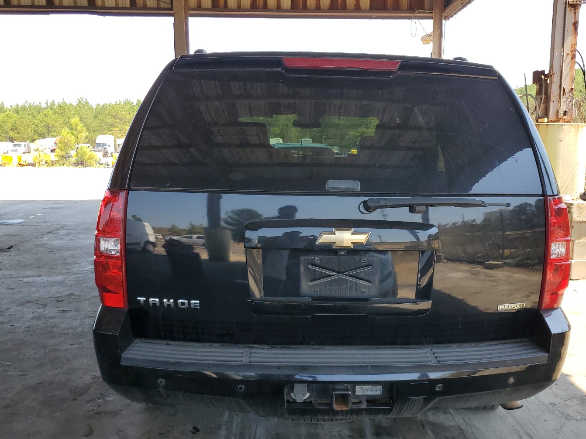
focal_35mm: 31
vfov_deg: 45.3
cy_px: 248
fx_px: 525
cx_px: 328
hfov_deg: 58.2
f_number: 1.5
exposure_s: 1/500
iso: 50
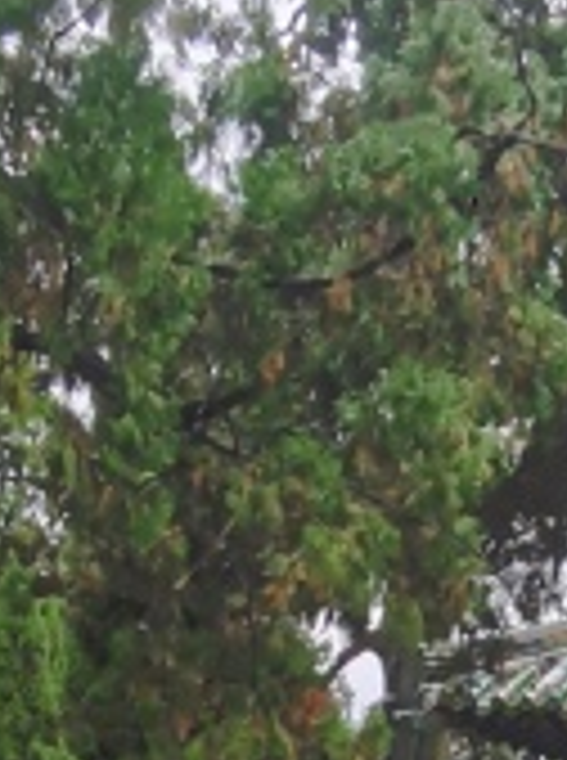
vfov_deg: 14.8
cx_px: 477
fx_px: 2653
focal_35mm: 121
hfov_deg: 12.1
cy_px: 1241
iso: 100
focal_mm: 2.26
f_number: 2.2
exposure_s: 1/100
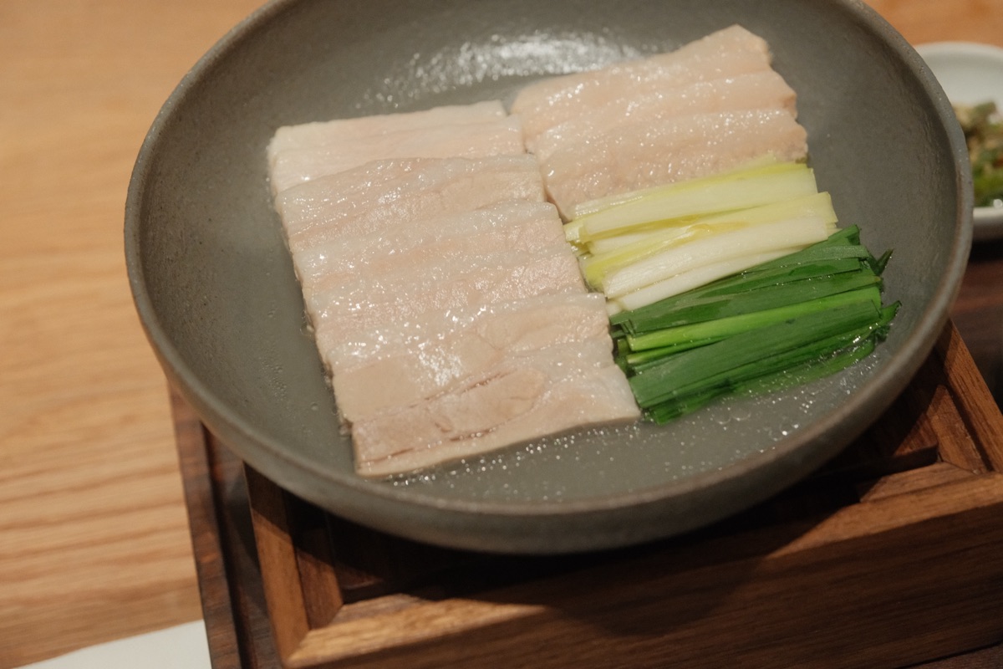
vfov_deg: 21.2
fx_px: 1783
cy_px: 334
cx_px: 502
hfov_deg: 31.4
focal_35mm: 64
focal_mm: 42.4
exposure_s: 1/125
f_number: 3.6
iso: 3200
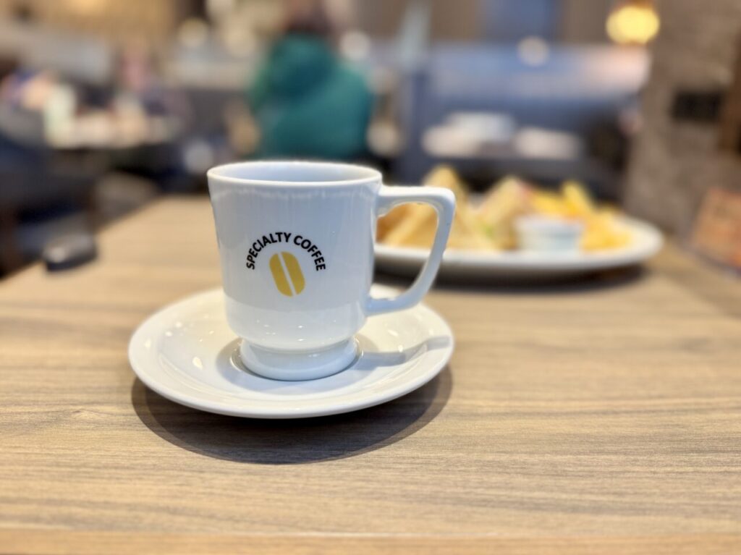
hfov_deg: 71.6
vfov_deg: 56.8
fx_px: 514
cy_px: 278
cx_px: 370
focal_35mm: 24
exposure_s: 1/50
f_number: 1.78
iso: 125
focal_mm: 6.76
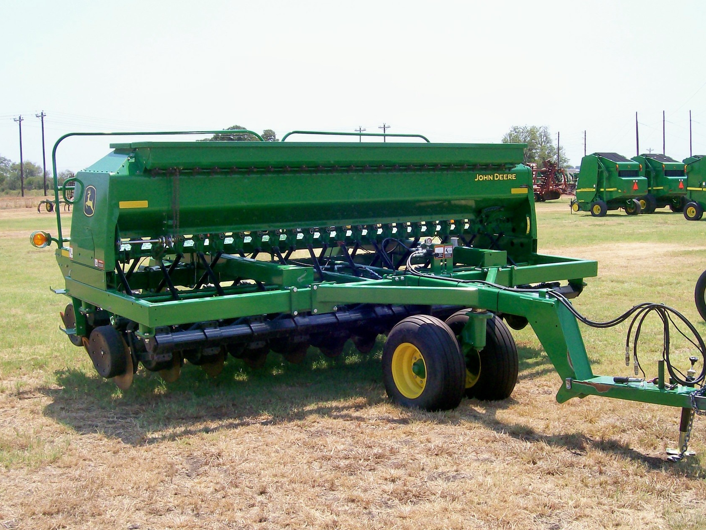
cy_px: 277
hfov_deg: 42.9
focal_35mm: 44
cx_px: 373
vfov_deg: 32.9
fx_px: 897
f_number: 4.8
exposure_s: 1/470
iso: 80
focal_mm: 6
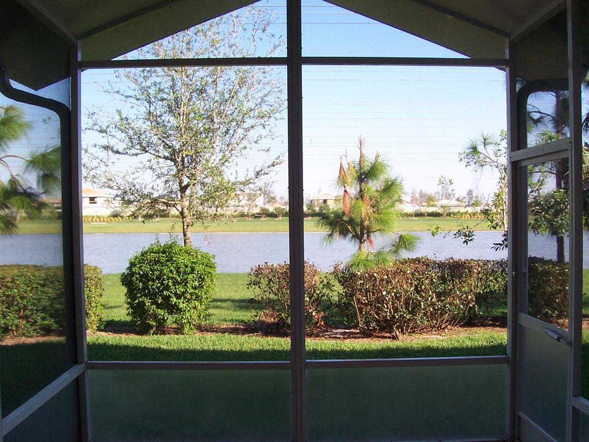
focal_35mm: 37
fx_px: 630
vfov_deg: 38.7
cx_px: 294
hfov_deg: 50.1
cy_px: 221
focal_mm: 5.6
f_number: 5.6
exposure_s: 1/125
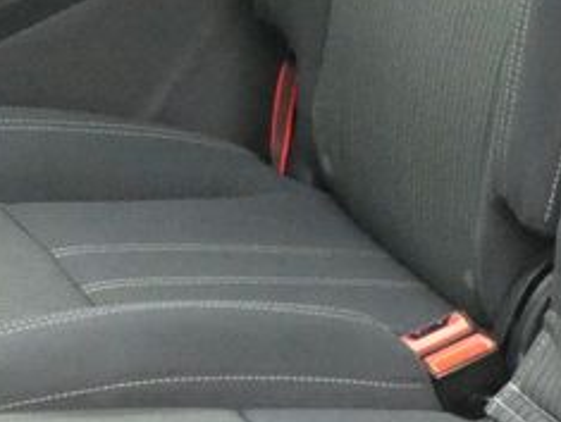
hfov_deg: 10.3
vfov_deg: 8.0
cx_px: 773
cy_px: 238
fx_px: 3035
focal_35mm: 187
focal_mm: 7.8
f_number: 5.6
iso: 1250
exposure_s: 1/80
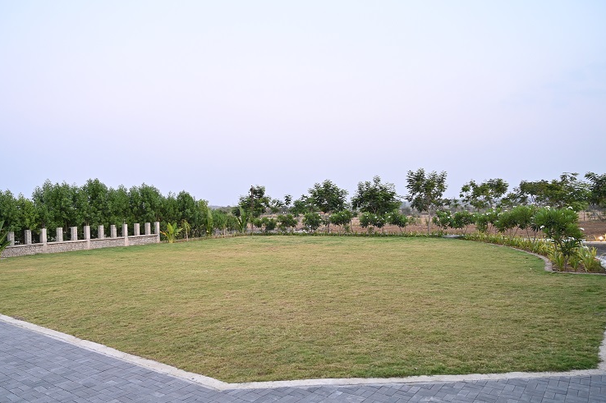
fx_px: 437
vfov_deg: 49.5
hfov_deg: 69.4
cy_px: 205
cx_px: 300
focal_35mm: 26
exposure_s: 1/30
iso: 2000
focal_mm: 24
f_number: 4.5
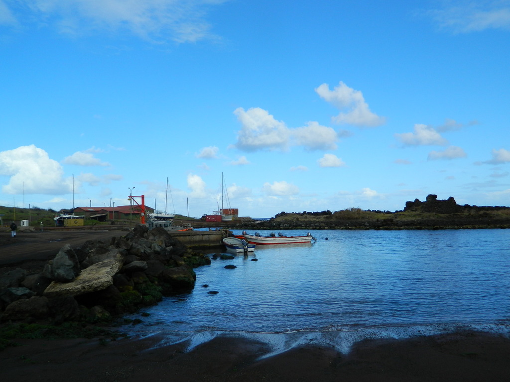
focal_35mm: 31
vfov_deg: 45.4
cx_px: 255
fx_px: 457
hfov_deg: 58.4
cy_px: 191
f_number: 3.2
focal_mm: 5.6
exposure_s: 1/1000
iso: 80
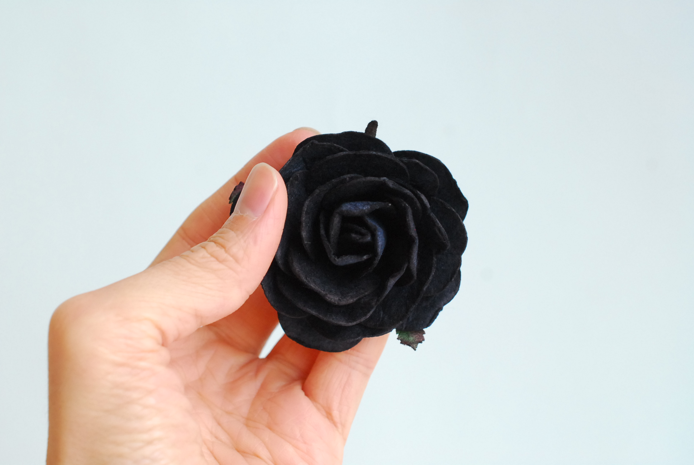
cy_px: 232
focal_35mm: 60
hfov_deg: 33.4
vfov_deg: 22.7
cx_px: 347
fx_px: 1158
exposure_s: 1/80
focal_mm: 40
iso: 800
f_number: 6.3
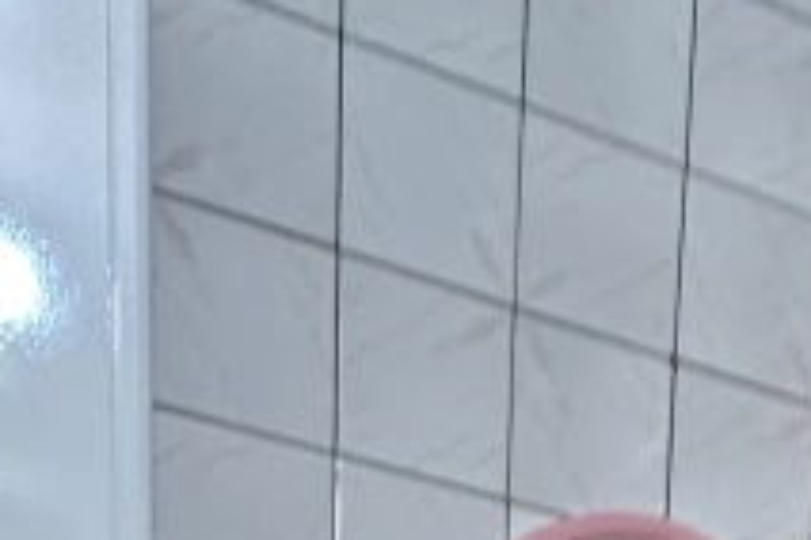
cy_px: 1521
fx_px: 1667
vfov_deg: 11.9
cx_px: 811
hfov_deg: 25.9
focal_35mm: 74
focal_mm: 2.22
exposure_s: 1/50
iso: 250
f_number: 2.2
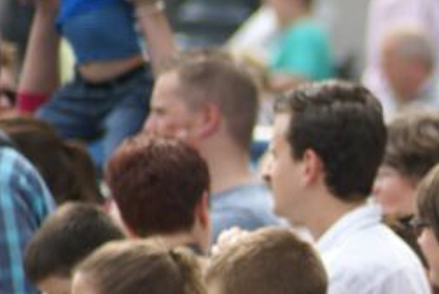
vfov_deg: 1.9
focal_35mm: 717
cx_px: 509
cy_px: 257
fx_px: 8753
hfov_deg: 2.9
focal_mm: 200
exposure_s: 1/400
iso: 100
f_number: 5
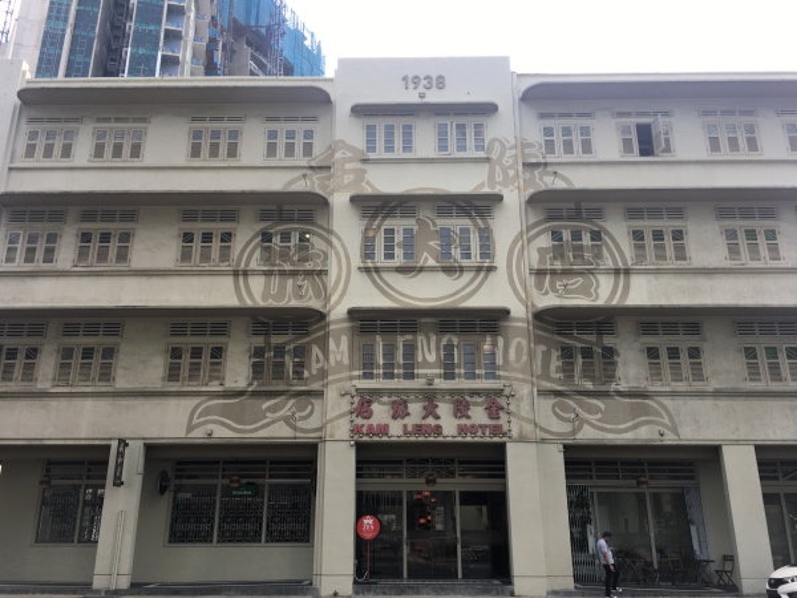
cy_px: 299
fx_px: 668
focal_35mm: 29
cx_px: 398
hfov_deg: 61.7
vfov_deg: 48.2
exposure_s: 1/152
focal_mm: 4.15
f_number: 2.2
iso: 25
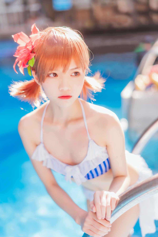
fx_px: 329
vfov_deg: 39.6
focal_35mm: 50
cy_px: 118
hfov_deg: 27.0
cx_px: 79
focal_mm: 50
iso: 80
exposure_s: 1/800
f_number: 1.4
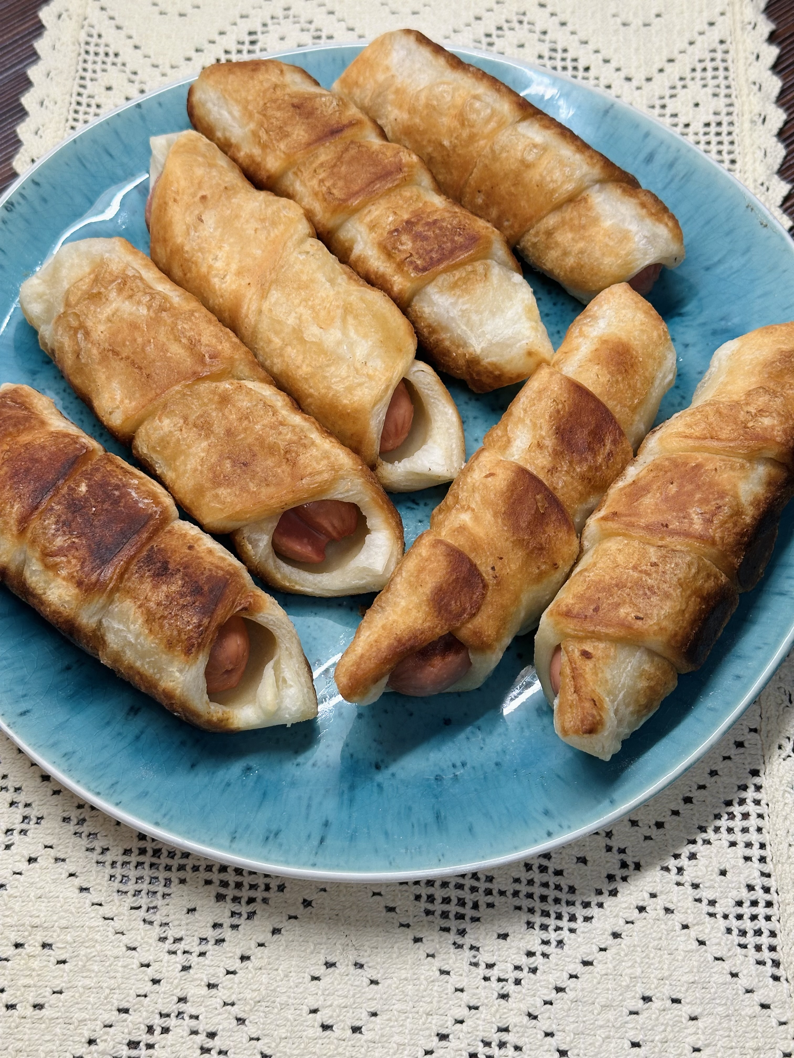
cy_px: 529
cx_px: 397
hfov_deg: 30.3
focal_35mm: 48
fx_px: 1468
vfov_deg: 39.7
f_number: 1.78
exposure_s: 1/50
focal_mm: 6.86
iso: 80
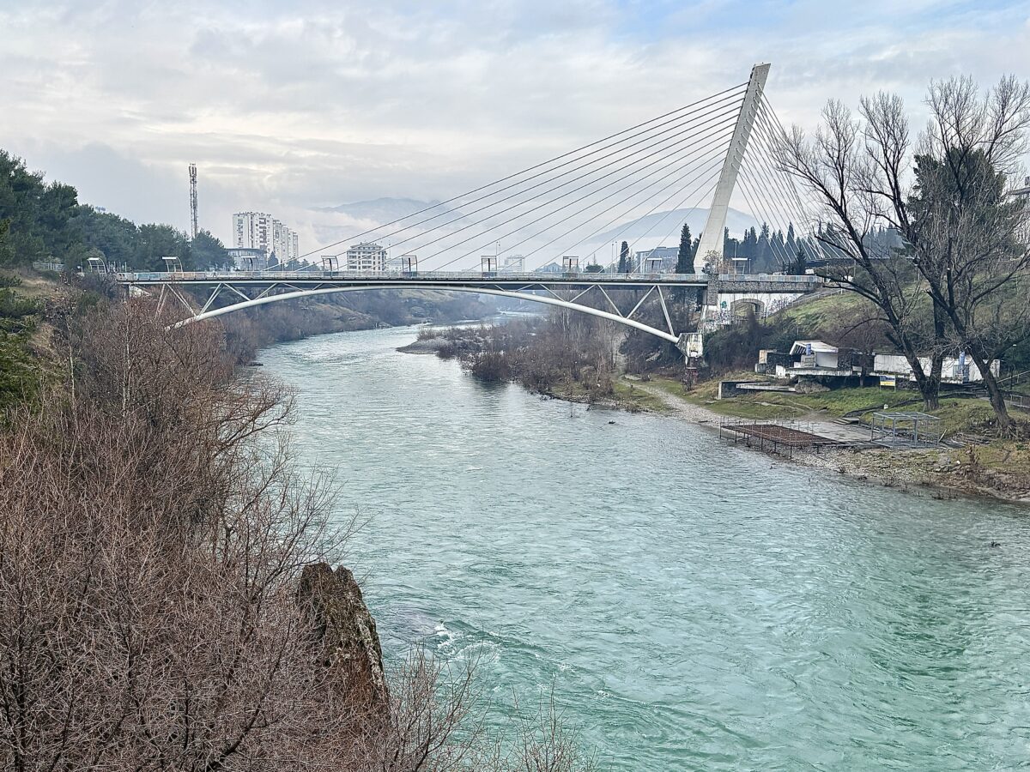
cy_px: 386
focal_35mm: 26
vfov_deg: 53.1
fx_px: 774
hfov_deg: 67.3
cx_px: 515
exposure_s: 1/1337
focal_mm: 5.96
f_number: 1.6
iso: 50
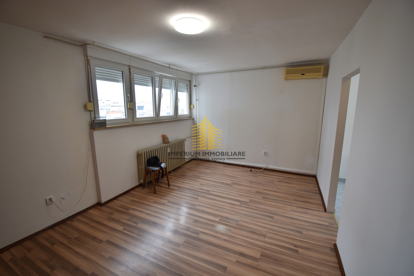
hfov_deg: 100.4
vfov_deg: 77.3
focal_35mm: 15
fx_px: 172
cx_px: 207
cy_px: 138
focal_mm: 10
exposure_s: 1/30
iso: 180
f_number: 4.5
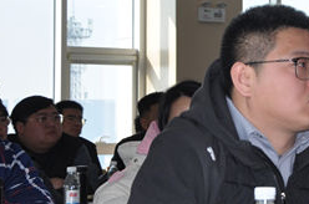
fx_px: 1327
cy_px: 49
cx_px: 493
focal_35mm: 155
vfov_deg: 8.8
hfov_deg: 12.5
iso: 200
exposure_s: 1/200
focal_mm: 32
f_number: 5.6
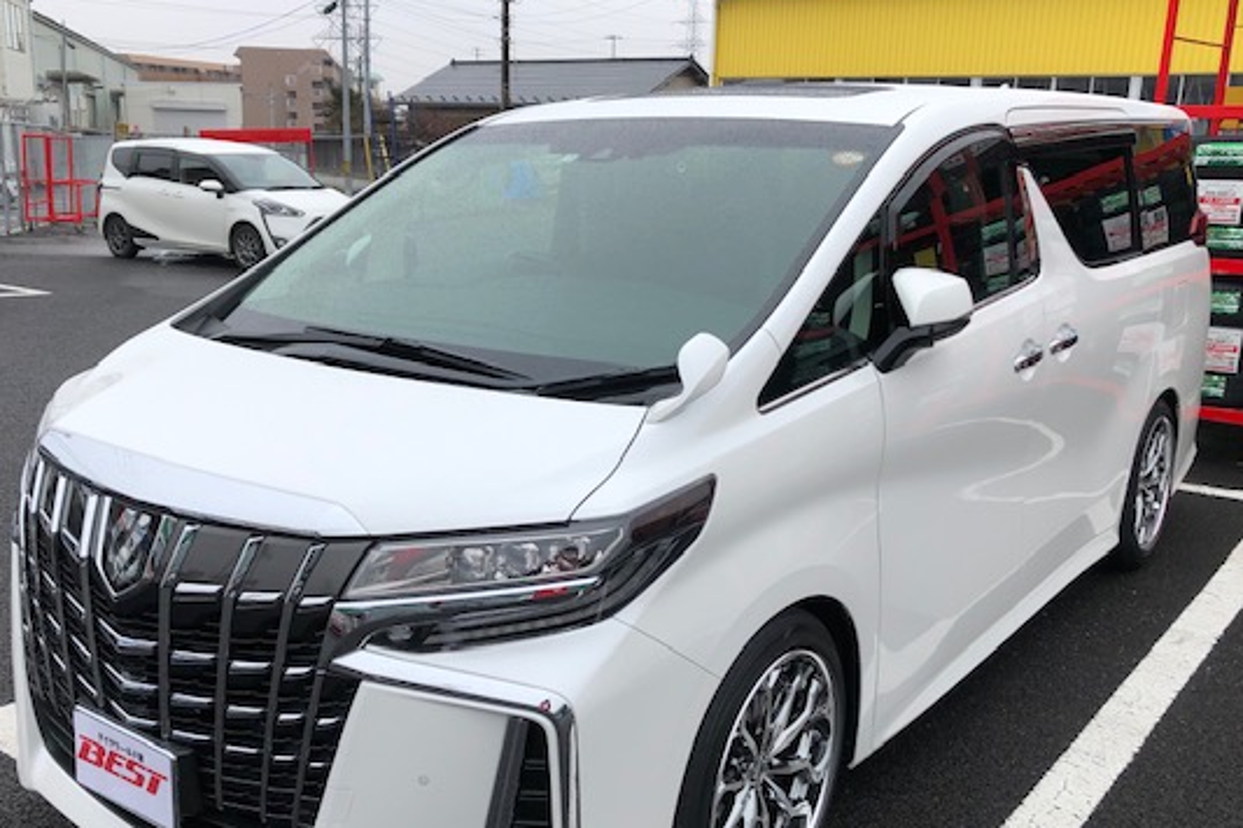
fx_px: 1208
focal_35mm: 35
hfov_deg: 54.4
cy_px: 459
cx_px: 595
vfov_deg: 37.8
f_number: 1.8
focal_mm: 3.99
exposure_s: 1/510
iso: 20
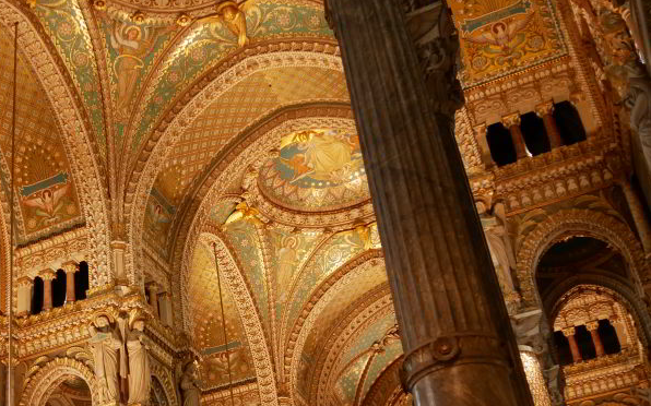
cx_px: 141
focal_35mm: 51
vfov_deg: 25.1
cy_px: 284
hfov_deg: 38.3
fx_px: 904
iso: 400
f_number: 3.5
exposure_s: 1/13
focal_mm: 14
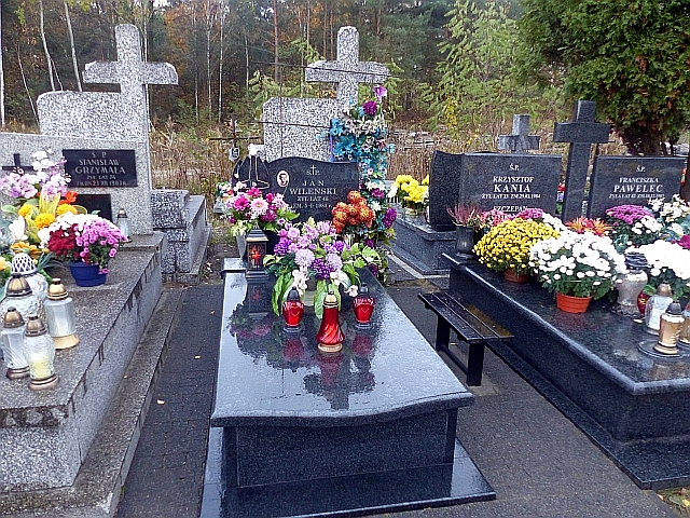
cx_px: 345
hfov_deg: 69.4
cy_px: 259
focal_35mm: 25
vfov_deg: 54.9
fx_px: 498
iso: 400
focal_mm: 4.5
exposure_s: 1/60
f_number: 2.8
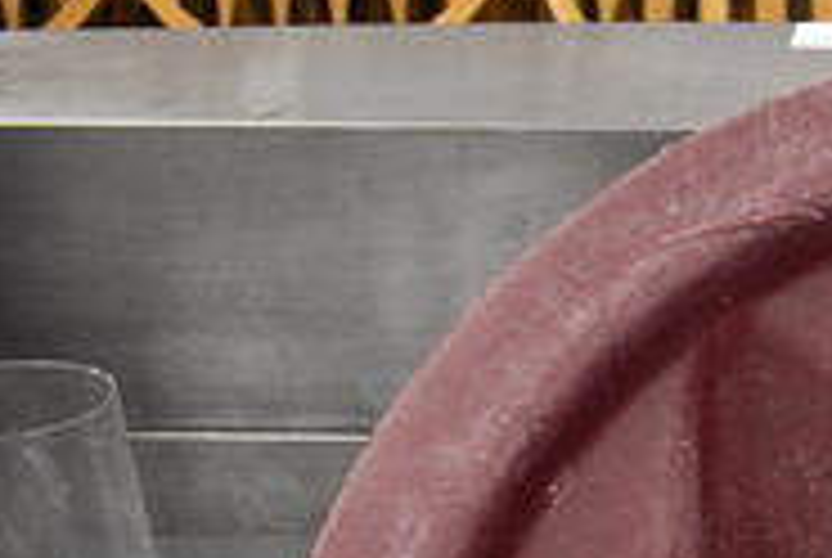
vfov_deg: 14.2
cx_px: 1066
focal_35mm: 89
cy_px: 891
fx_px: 2060
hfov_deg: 20.9
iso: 2500
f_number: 3.5
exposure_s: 1/125
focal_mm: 18
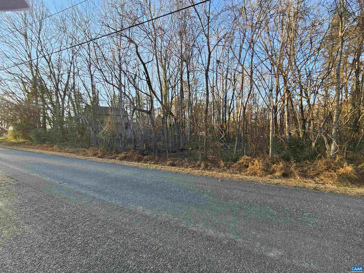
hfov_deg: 106.2
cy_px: 136
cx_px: 182
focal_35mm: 13
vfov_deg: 89.9
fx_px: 137
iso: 50
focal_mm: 2.2
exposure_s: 1/130
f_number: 2.2
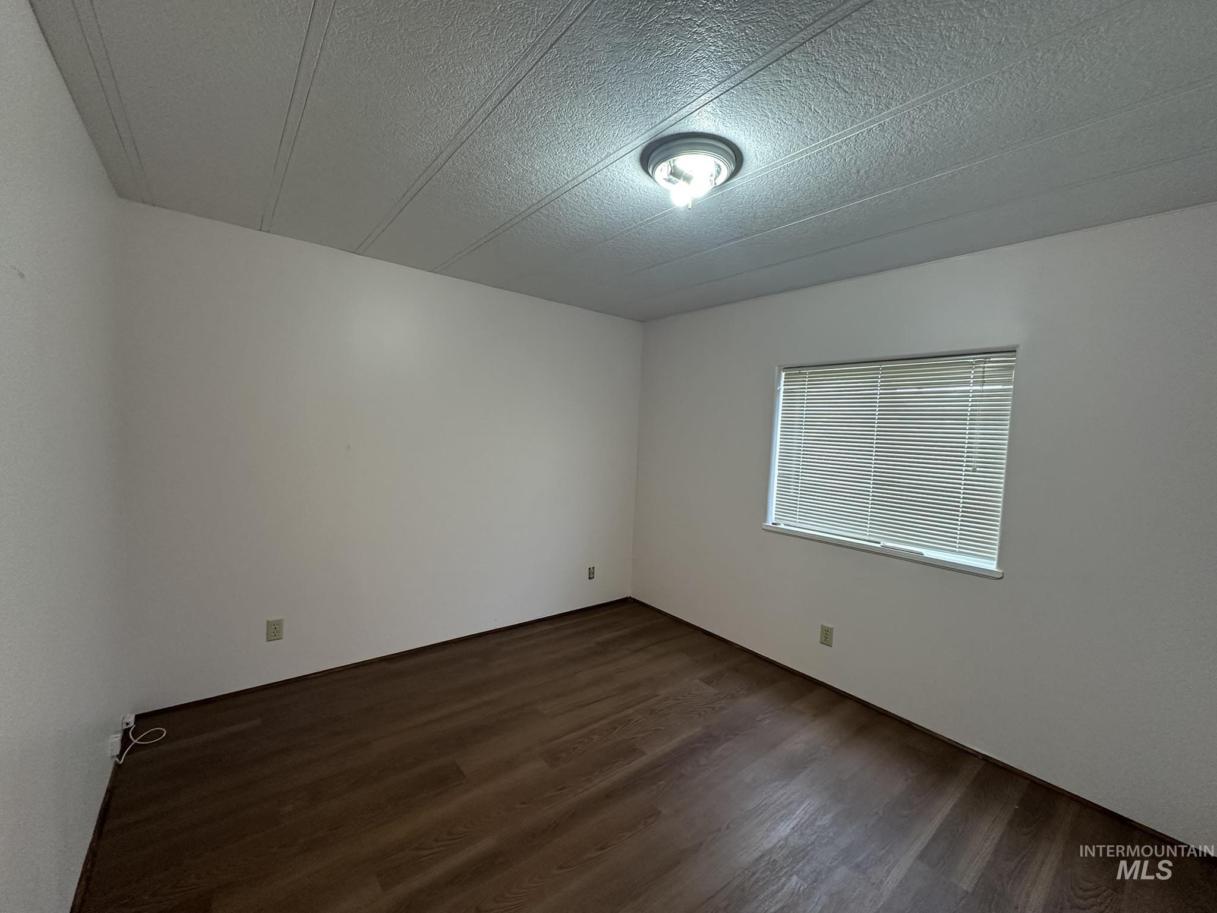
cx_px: 608
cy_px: 456
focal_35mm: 14
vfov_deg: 85.7
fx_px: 492
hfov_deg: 102.1
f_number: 2.2
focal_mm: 2.22
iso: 250
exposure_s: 1/120
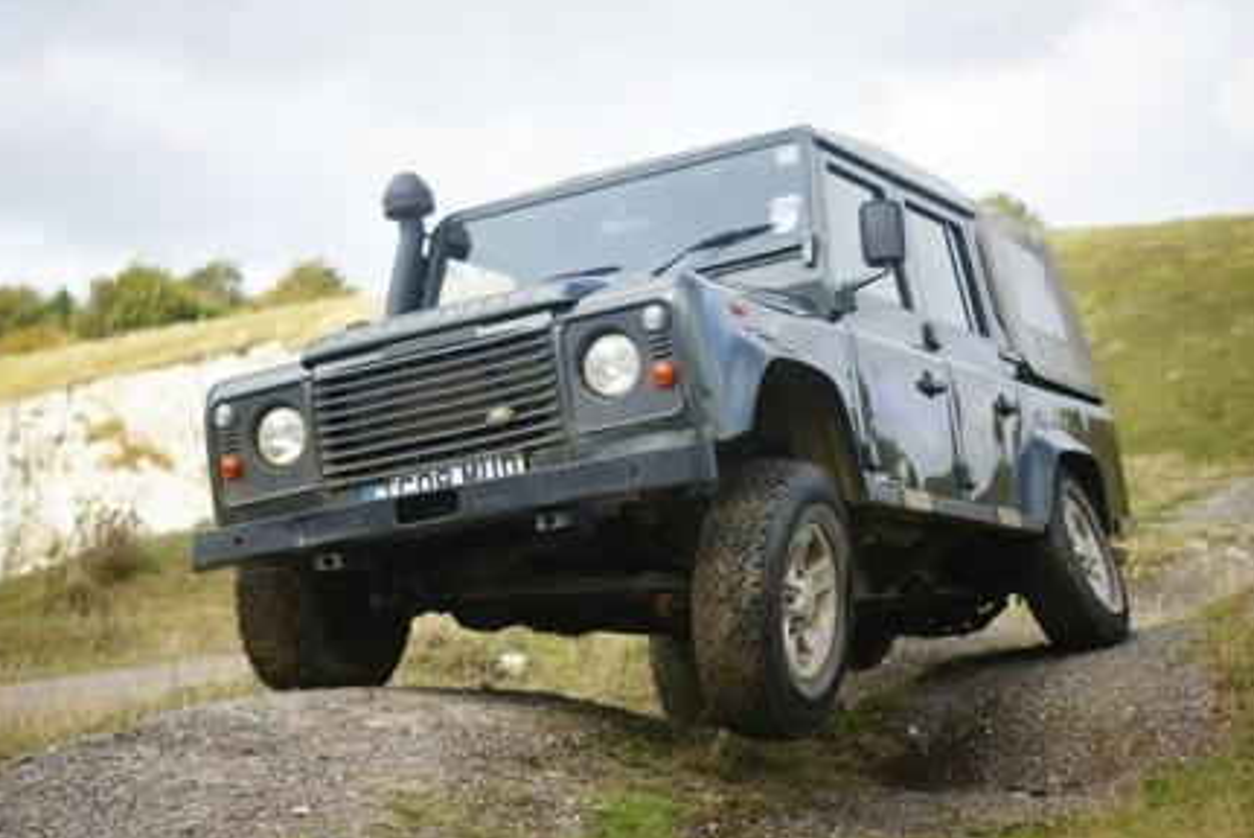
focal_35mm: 78
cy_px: 423
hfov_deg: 26.0
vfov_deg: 17.5
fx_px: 2719
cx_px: 626
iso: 200
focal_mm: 50
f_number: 1.8
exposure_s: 1/2500
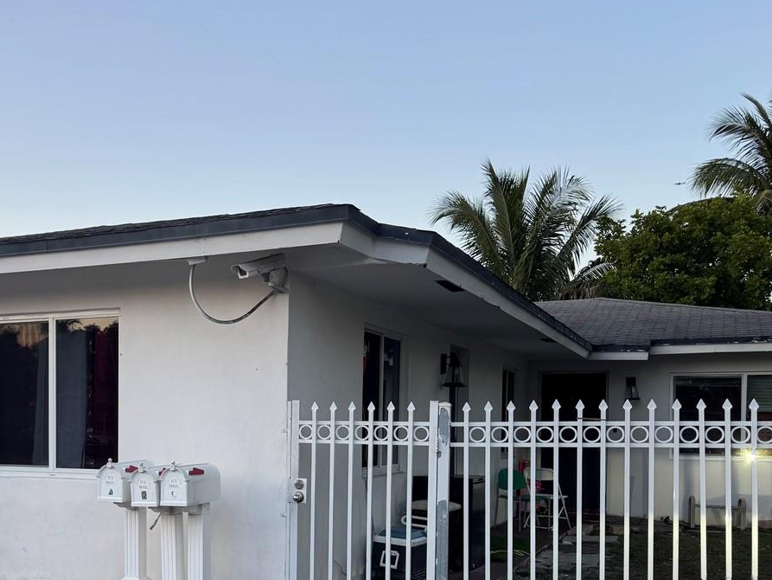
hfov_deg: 42.1
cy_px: 447
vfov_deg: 32.8
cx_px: 169
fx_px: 959
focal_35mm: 43
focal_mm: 6.76
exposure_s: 1/121
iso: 64
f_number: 1.78
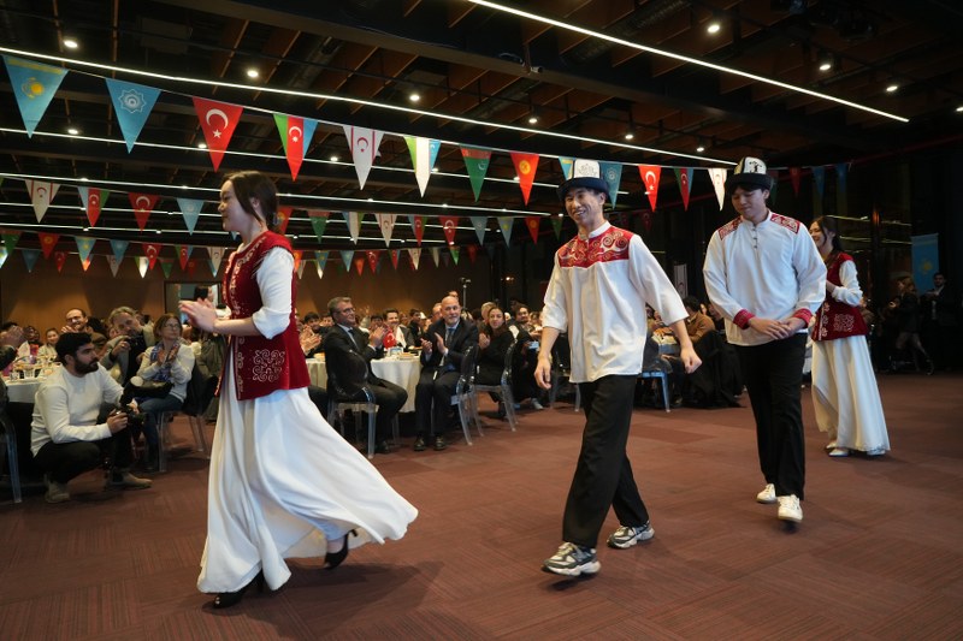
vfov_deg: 53.1
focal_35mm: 24
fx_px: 642
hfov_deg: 73.8
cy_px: 320
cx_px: 482
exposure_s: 1/160
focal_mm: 24
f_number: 4
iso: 4000
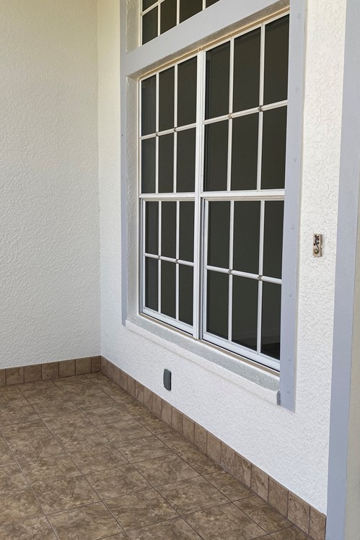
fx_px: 555
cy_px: 274
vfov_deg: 51.9
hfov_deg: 35.8
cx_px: 138
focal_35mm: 37
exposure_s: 1/121
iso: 32
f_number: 1.8
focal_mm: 4.25
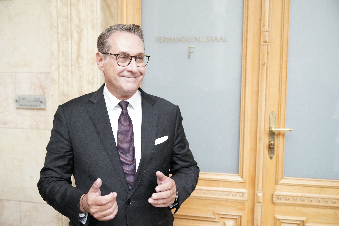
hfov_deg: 51.9
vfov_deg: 35.9
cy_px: 113
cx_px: 170
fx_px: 348
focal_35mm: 37
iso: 10000
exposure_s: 1/500
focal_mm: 37
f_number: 2.8
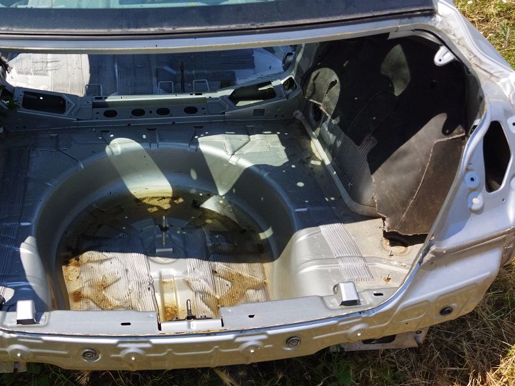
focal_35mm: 41
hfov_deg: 44.6
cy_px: 180
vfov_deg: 35.1
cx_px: 145
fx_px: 610
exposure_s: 1/3832
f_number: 1.79
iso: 100
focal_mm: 4.71
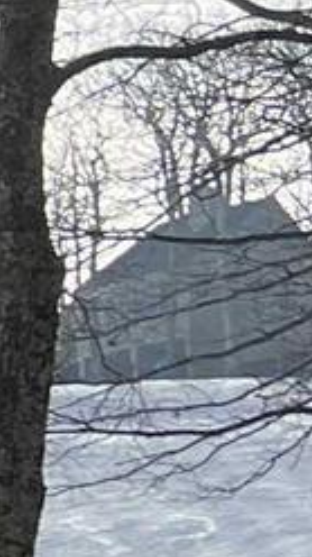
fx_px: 3451
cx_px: -1585
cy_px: 678
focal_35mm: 234
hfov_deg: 4.1
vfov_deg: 9.1
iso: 50
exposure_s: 1/6211
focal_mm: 5.7
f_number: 1.5
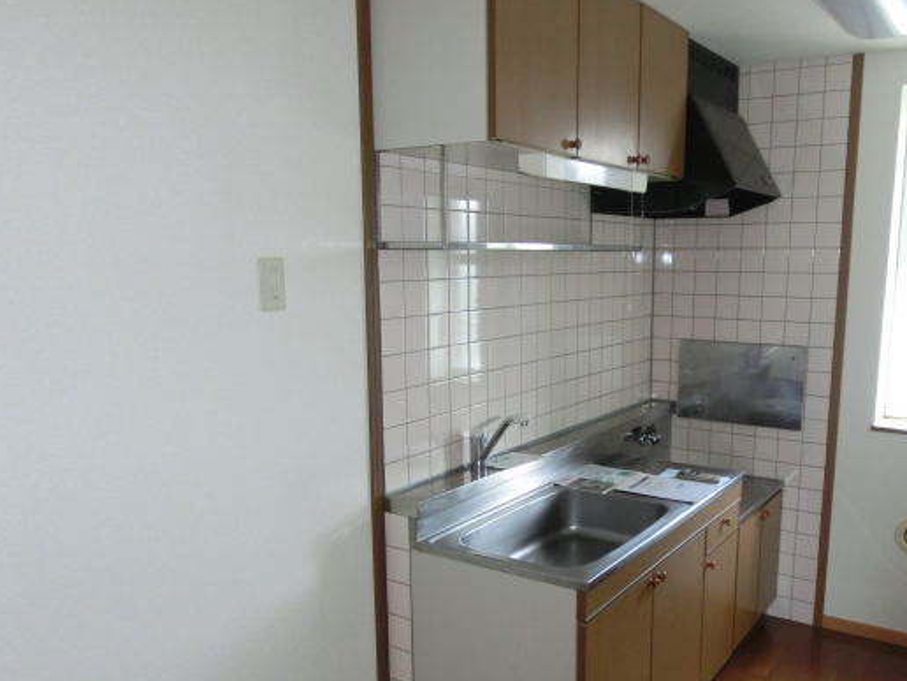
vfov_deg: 45.2
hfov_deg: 58.0
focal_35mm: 31
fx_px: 812
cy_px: 403
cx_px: 527
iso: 400
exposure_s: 1/40
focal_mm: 4.4
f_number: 3.3
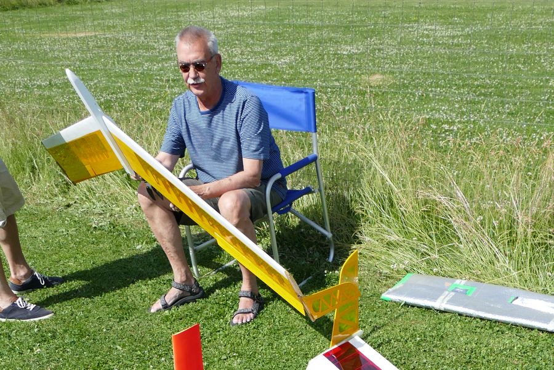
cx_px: 277
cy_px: 185
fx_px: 385
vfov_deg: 51.3
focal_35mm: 25
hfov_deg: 71.5
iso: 125
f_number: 2.8
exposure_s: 1/2000
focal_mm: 9.12
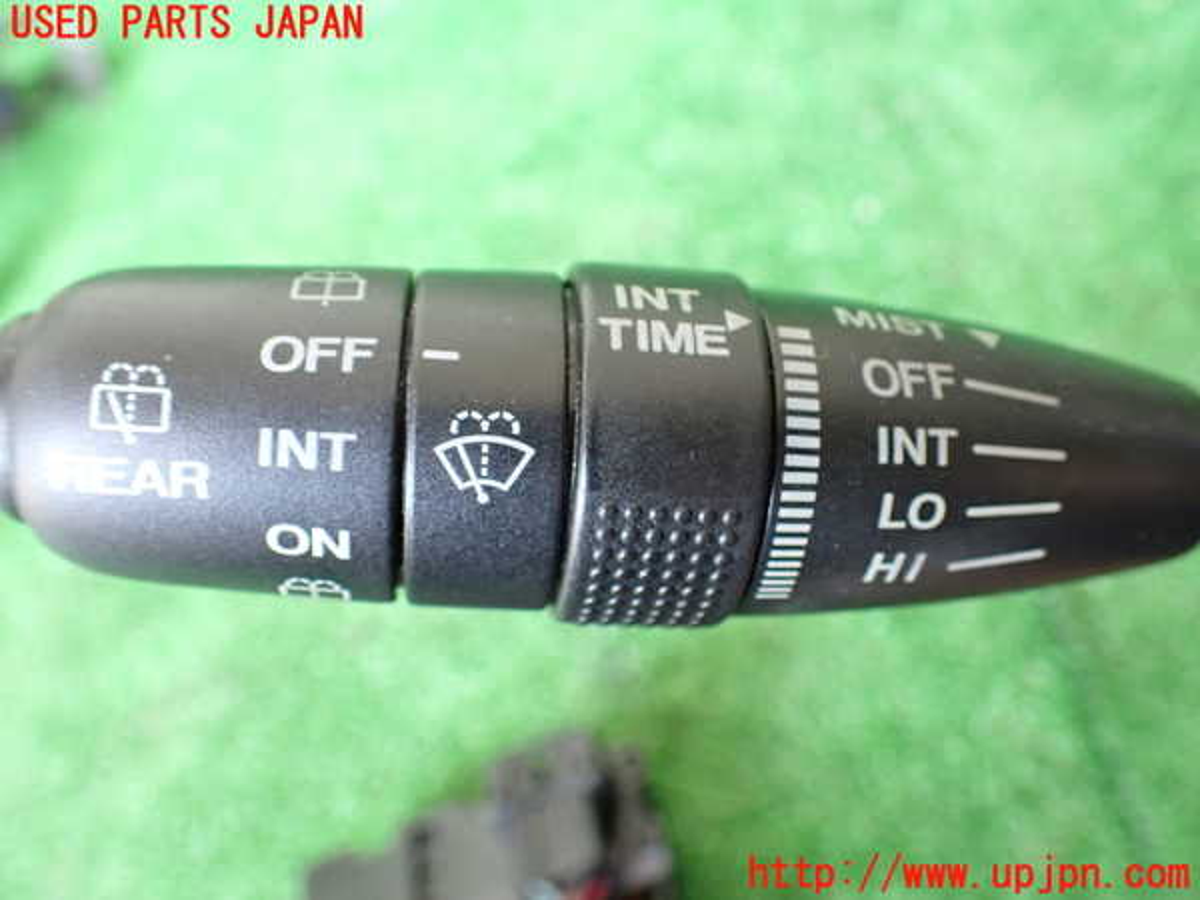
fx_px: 1040
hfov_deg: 60.0
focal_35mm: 30
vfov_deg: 46.8
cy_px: 450
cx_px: 600
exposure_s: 1/80
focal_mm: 5.4
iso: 800
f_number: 2.3
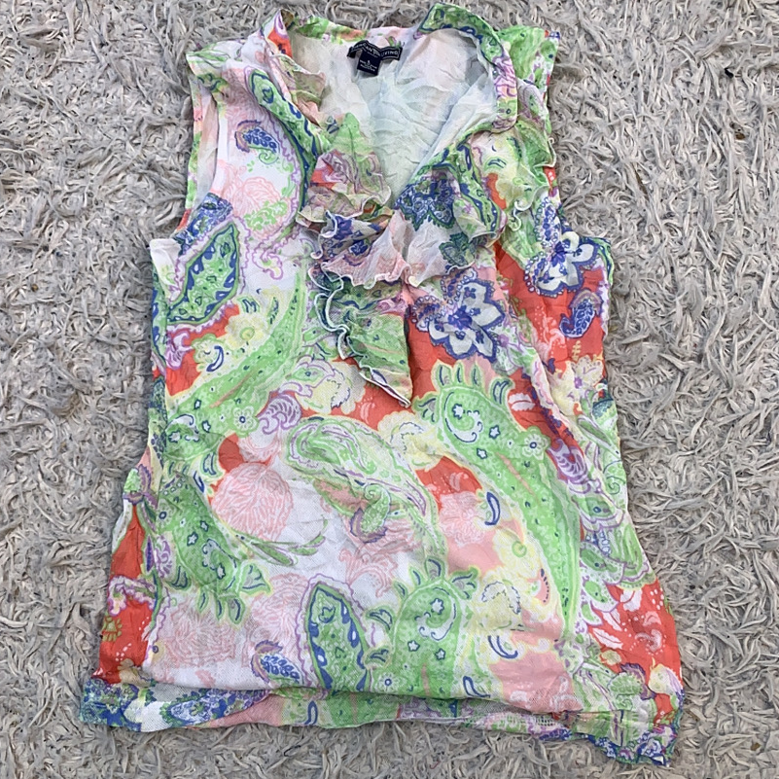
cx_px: 387
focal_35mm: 31
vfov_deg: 52.5
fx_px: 789
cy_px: 392
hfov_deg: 52.5
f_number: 1.8
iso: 25
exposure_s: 1/100
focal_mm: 4.25
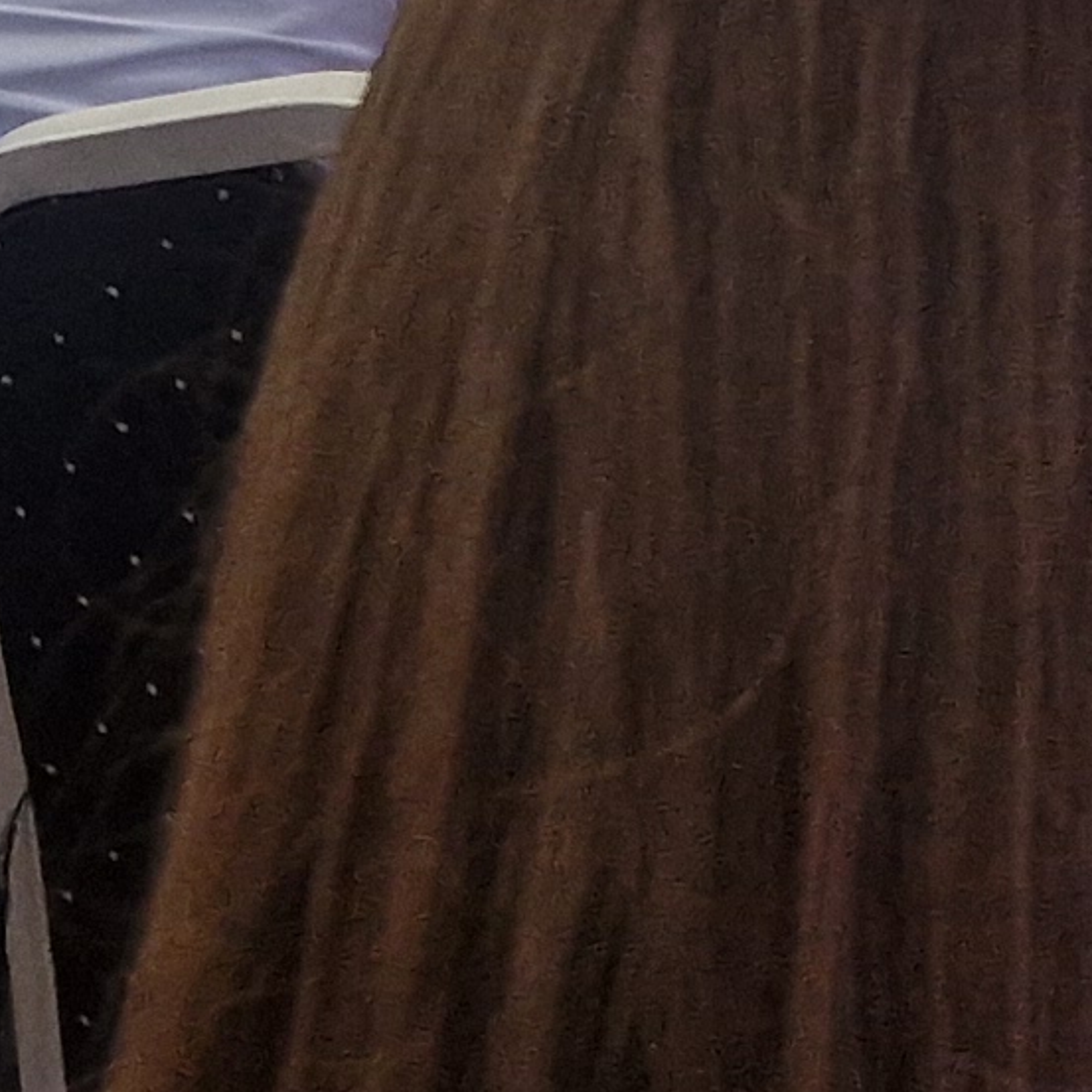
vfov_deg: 10.0
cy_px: -1722
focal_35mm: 147
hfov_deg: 11.8
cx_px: 190
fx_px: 5246
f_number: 1.8
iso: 200
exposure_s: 1/180
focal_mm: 5.4
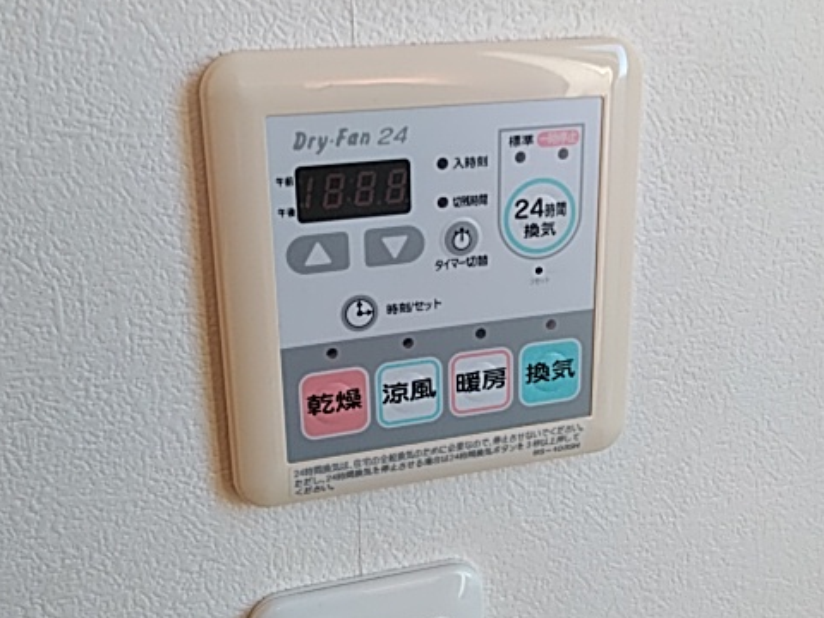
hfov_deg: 51.3
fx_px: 857
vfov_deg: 39.5
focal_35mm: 36
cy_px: 254
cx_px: 390
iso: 133
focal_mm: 3.46
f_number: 2.2
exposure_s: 1/33.3
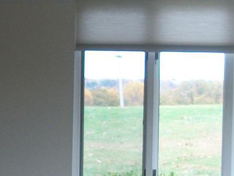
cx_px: 11
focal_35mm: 165
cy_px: 223
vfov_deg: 8.9
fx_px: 1116
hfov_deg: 11.9
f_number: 3.1
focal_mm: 6.3
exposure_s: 1/30
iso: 80
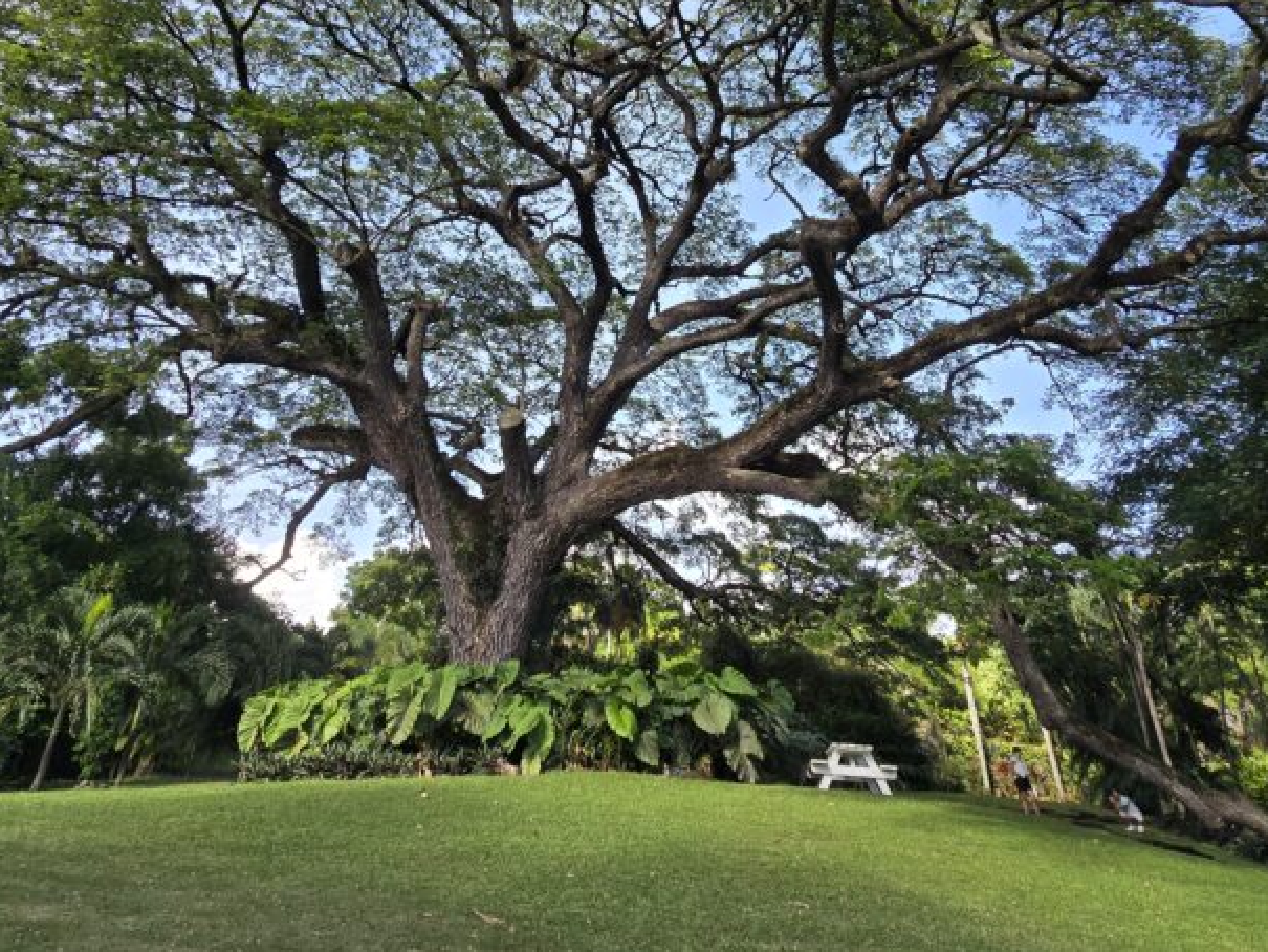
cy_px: 218
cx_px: 616
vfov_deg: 57.4
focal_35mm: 22
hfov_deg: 76.4
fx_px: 806
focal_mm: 2.2
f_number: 2.2
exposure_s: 1/688
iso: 50
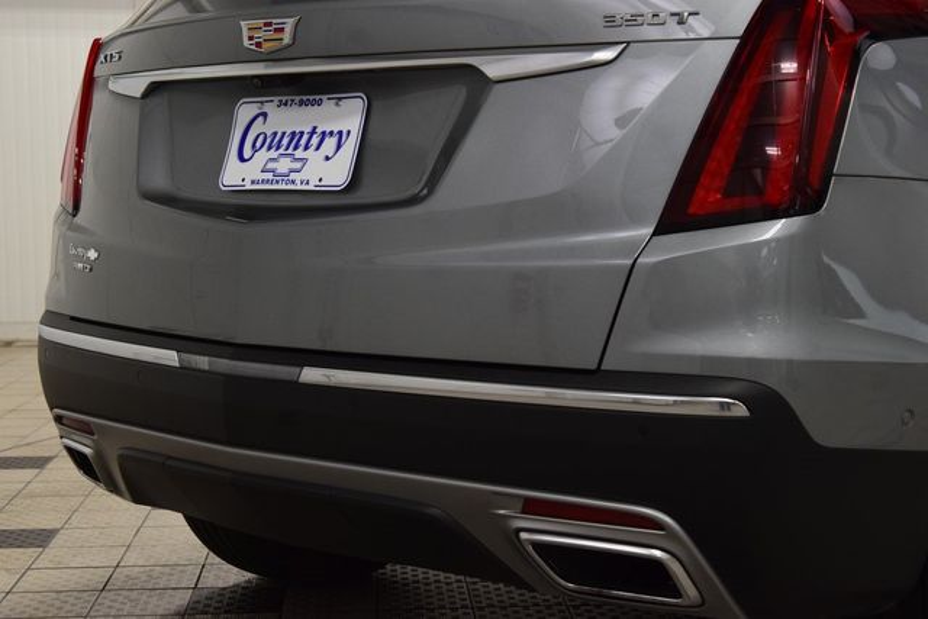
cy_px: 310
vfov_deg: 22.6
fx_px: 1547
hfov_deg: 33.4
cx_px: 464
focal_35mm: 60
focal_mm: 40
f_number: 6.3
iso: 1600
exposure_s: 1/60
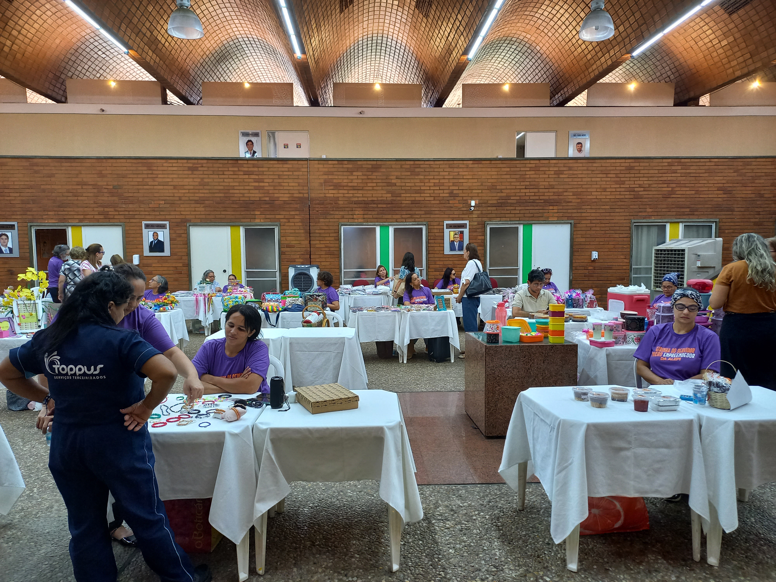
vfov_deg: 54.9
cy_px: 291
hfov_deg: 69.4
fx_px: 560
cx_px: 388
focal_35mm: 25
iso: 250
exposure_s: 1/40
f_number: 1.8
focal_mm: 4.65
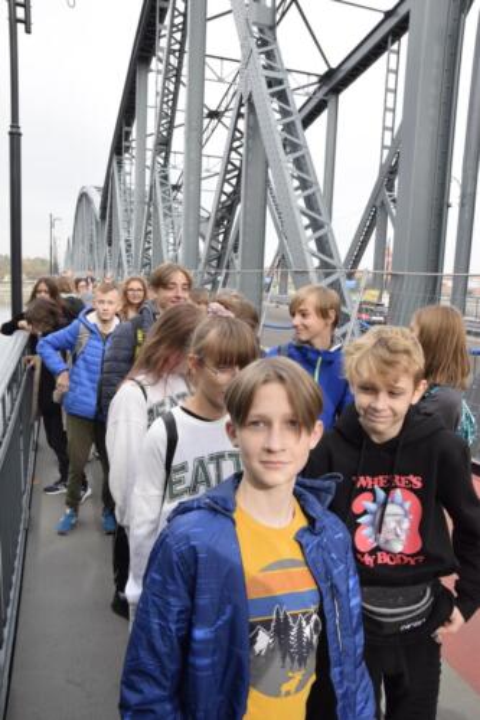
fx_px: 510
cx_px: 240
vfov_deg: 70.5
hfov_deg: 50.4
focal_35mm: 26
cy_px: 360
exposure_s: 1/400
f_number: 10
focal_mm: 17
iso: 800
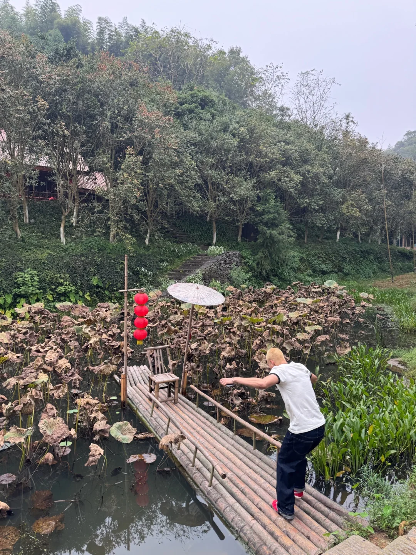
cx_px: 208
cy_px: 278
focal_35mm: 24
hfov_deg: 56.8
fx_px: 385
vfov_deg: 71.6
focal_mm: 6.76
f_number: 1.78
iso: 64
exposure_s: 1/255
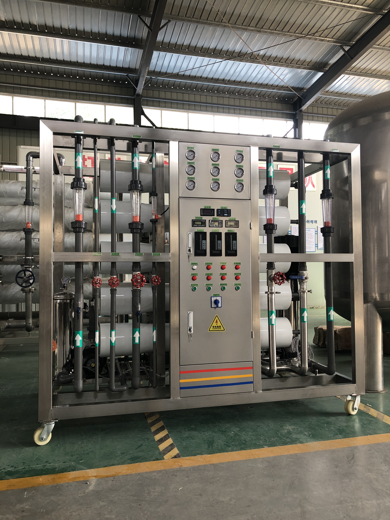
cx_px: 195
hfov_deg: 49.7
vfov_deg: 63.4
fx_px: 421
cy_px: 260
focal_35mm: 28
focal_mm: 4
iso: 25
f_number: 1.8
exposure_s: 1/40
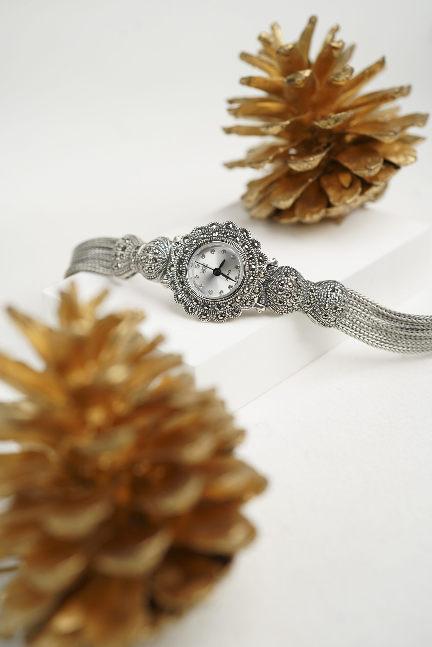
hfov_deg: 27.0
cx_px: 216
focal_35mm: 50
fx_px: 900
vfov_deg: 39.6
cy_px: 324
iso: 250
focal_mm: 50
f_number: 5
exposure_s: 1/60
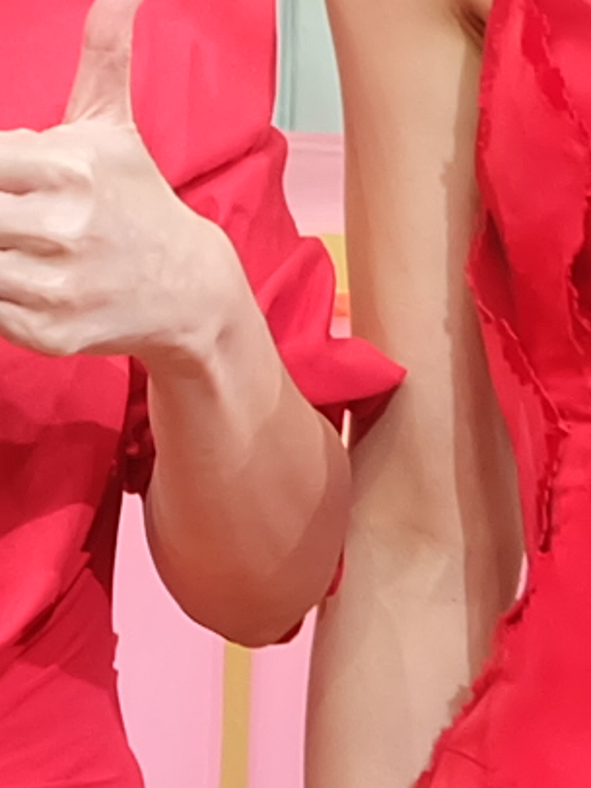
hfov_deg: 6.0
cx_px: -832
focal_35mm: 238
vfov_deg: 8.3
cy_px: 6
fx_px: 5415
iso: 400
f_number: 4.5
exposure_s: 1/40
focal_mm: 19.2
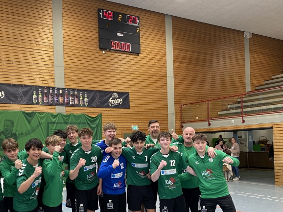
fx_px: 294
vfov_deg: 39.2
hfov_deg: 50.9
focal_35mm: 36
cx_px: 106
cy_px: 141
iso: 64
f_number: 1.8
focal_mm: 4.25
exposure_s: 1/50
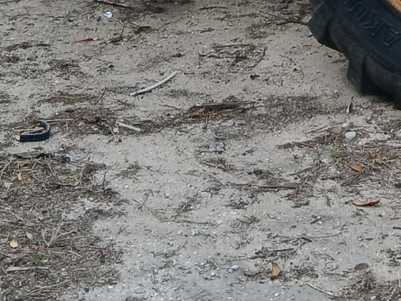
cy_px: -256
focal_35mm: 129
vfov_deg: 10.7
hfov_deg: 14.8
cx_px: 485
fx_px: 1495
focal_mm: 3.98
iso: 20
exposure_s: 1/309
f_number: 1.8
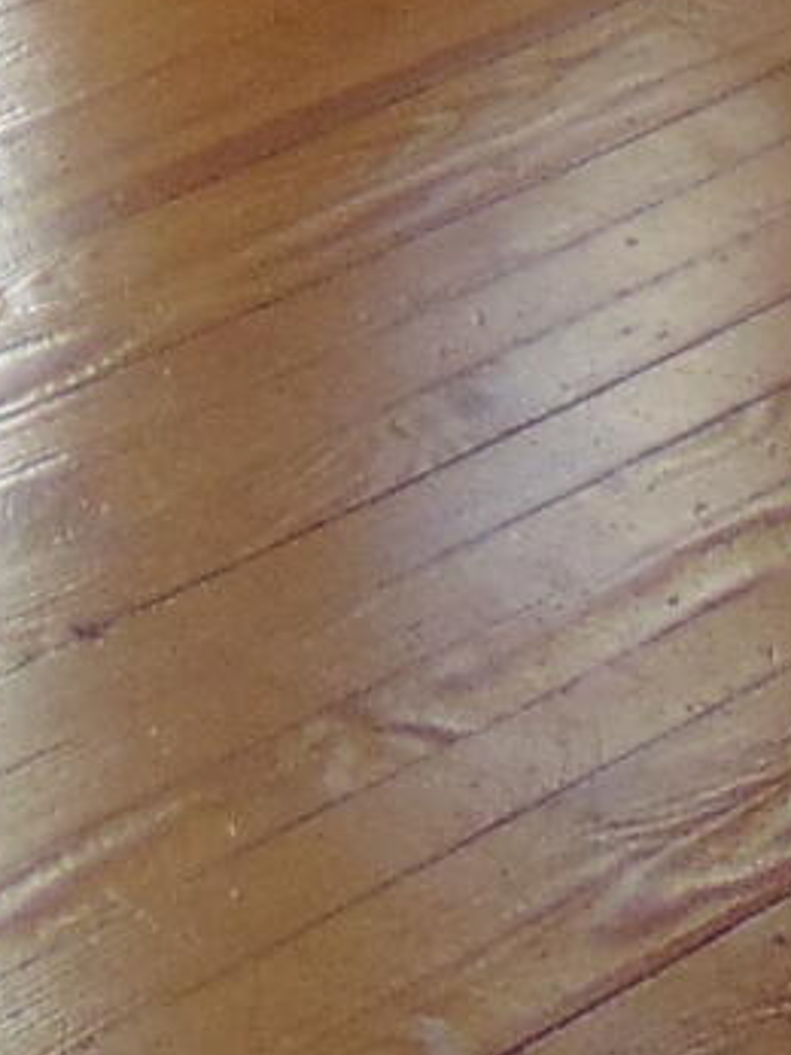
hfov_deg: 6.6
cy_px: -1994
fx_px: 6585
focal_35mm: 216
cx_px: -931
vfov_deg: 8.0
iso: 80
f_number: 3
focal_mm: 4.5
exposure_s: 1/100
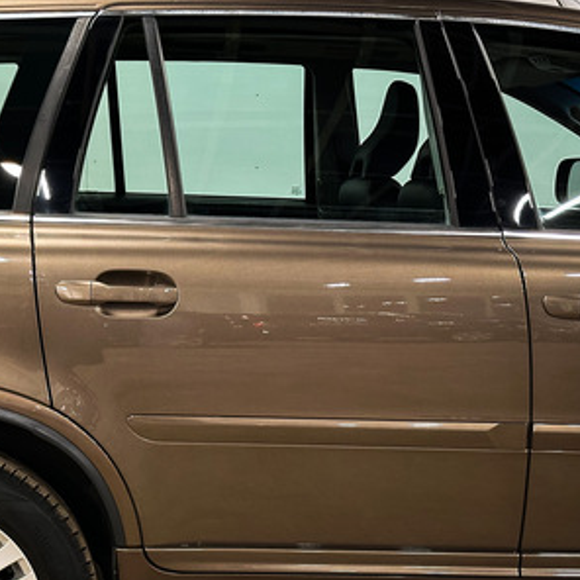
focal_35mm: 86
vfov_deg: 20.1
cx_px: 27
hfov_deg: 19.7
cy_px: 361
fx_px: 1630
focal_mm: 6.86
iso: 320
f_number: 1.8
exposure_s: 1/35
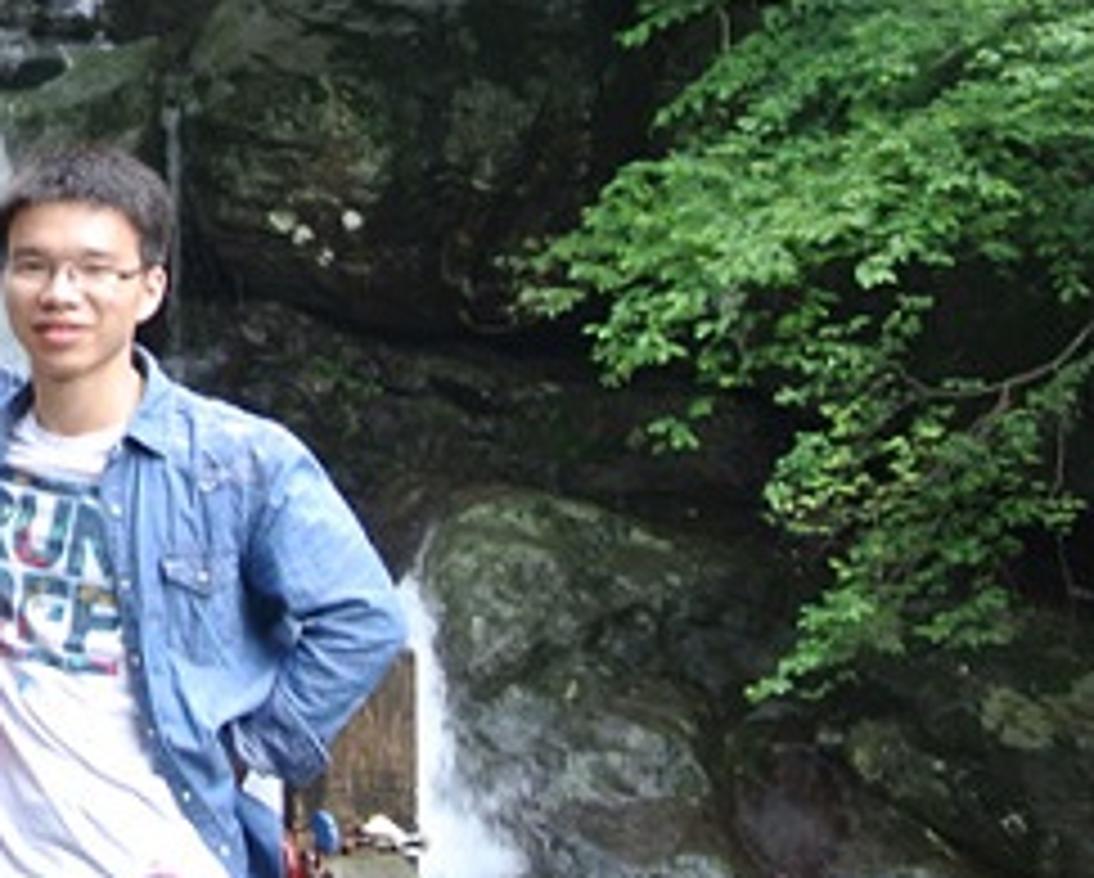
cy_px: 439
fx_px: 2723
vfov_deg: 18.3
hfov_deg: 21.1
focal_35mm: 84
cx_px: -243
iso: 400
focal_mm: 12.2
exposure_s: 1/100
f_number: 3.8
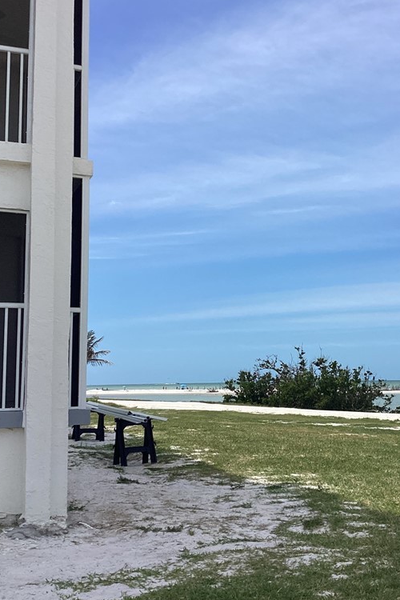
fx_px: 733
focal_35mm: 44
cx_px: 270
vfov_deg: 44.5
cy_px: 294
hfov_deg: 30.3
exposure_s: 1/2331
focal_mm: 3.3
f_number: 2.4
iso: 25
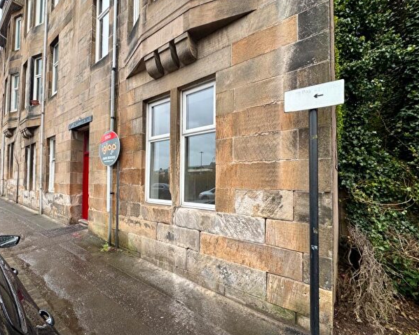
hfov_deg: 92.6
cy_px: 177
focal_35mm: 16
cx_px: 181
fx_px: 198
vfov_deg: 80.3
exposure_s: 1/231
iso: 40
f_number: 2.2
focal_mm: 2.22
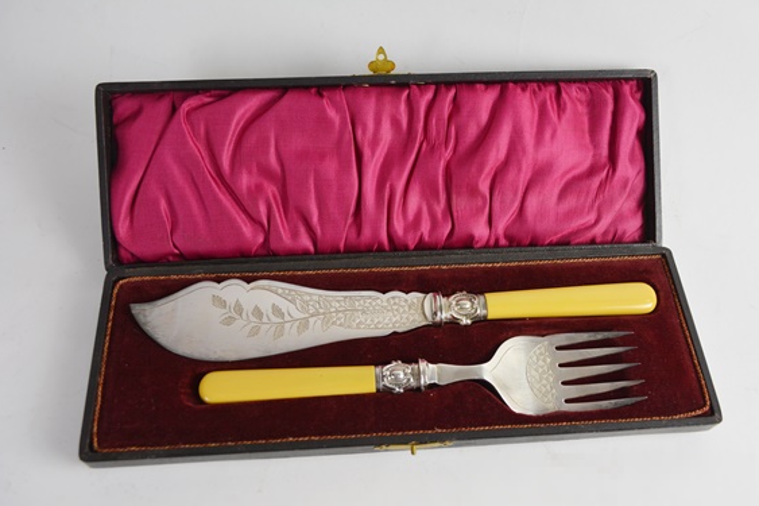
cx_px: 396
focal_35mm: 32
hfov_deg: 58.7
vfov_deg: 41.1
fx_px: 674
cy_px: 269
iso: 400
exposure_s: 1/125
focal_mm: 20
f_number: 5.6
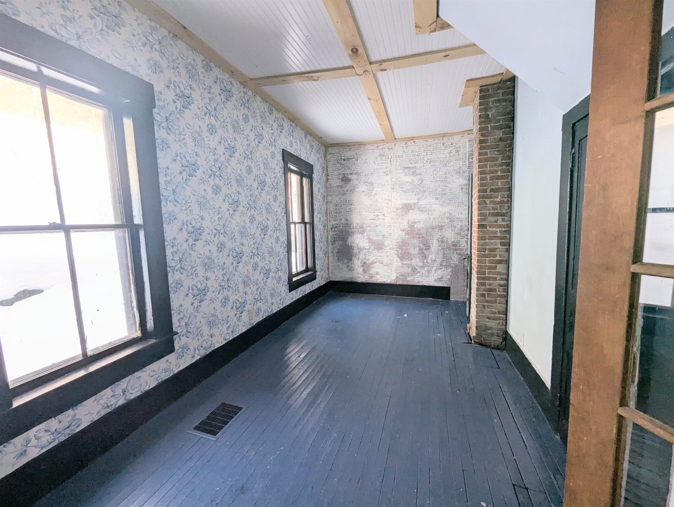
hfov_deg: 106.1
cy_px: 254
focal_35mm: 13
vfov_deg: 90.1
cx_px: 337
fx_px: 253
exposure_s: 1/101
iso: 64
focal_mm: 1.95
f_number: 2.2
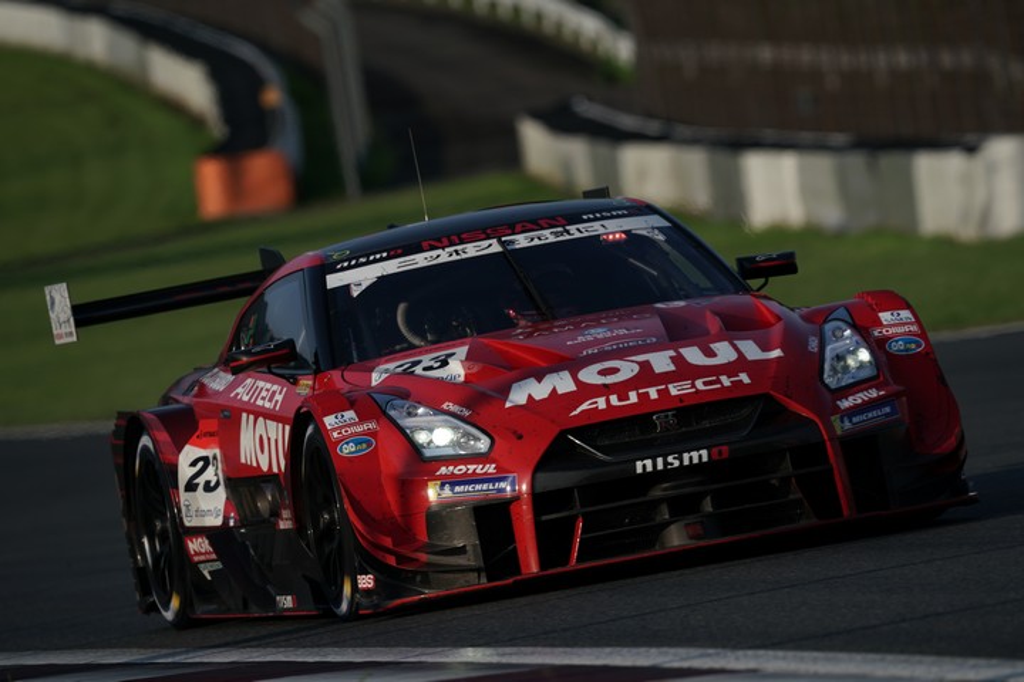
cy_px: 341
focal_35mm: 500
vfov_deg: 2.7
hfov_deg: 4.1
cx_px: 512
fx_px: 14221
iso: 200
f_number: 8
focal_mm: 500
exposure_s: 1/800
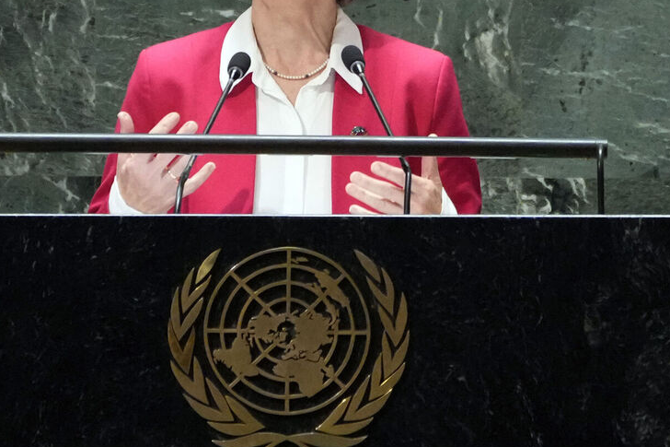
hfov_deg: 2.1
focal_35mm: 989
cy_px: 135
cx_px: 293
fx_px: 18401
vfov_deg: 1.4
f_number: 5.6
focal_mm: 400
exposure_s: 1/160
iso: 6400
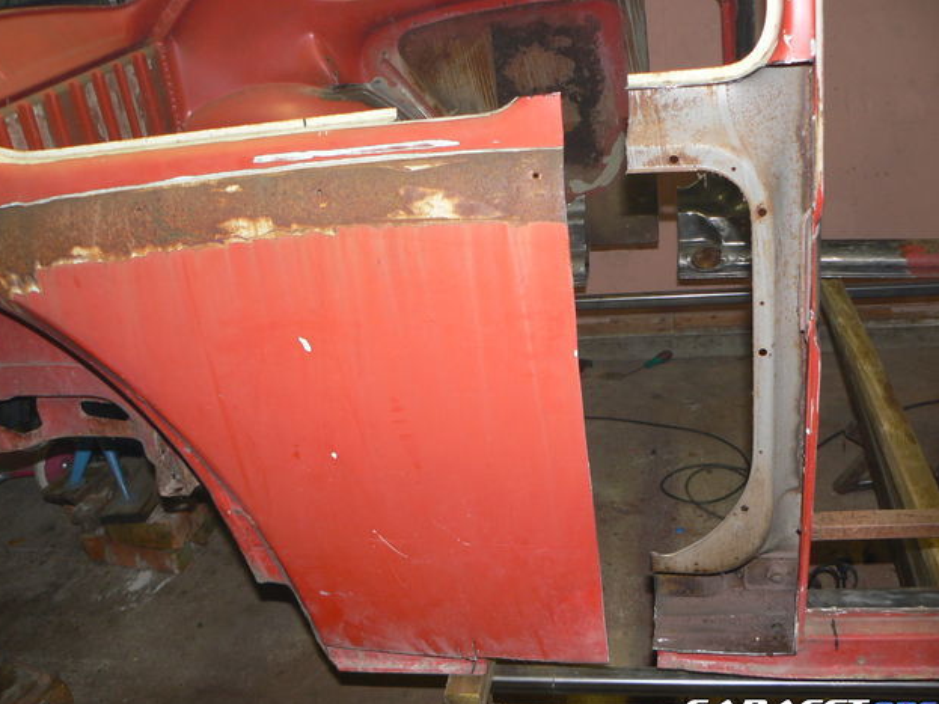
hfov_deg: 50.1
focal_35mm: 37
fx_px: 1003
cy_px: 360
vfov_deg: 38.7
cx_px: 460
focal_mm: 6
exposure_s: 1/30
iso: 100
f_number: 2.8
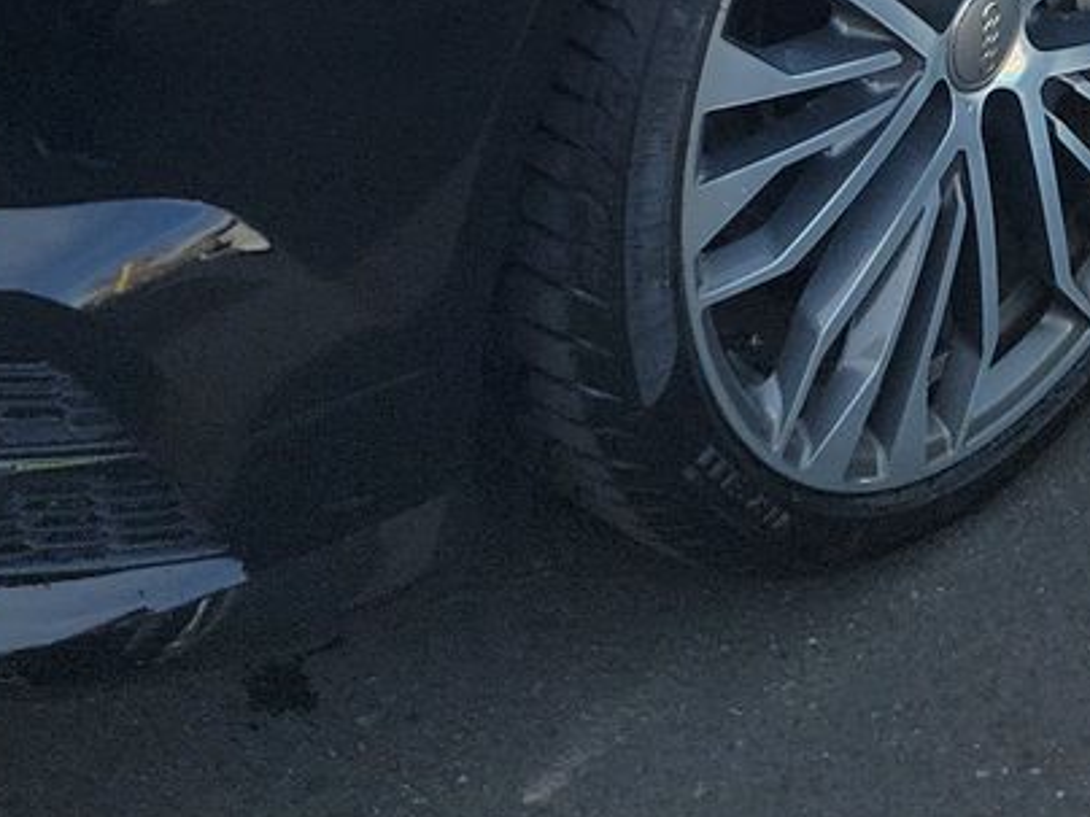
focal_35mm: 95
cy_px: -639
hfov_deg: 20.6
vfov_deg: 13.9
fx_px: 2991
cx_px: 569
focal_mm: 6.7
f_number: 1.8
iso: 50
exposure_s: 1/387
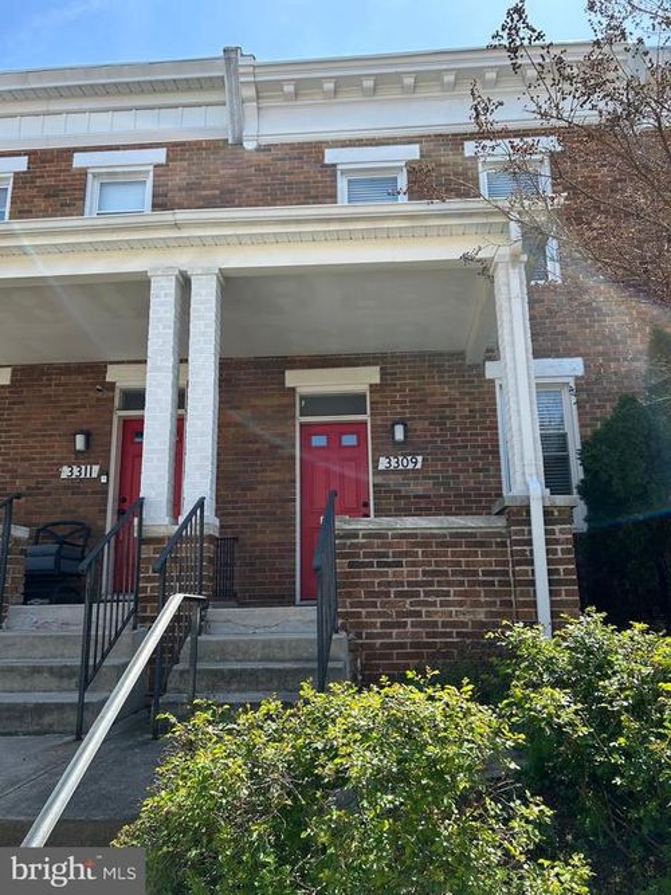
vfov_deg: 67.3
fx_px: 672
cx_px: 336
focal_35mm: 26
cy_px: 448
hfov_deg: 53.0
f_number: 1.5
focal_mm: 5.7
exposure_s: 1/1252
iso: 50
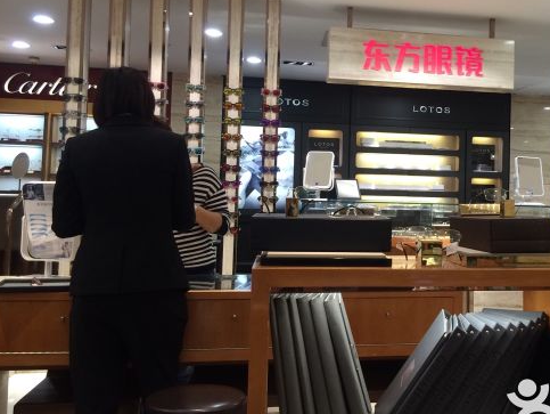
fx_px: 668
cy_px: 166
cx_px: 394
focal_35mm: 42
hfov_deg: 43.7
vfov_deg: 34.3
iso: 50
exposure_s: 1/30
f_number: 2.2
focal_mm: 4.15
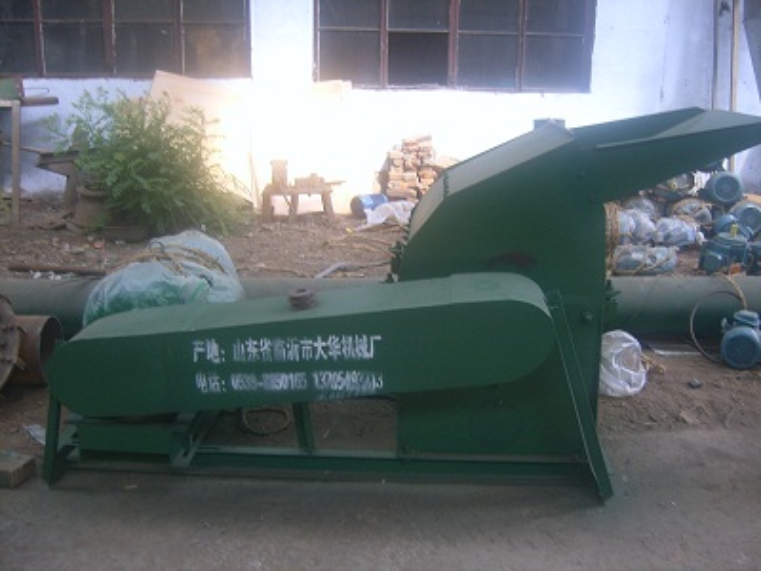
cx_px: 380
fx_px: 769
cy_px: 286
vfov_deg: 40.7
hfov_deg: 52.6
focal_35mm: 35
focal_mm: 5.8
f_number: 2.8
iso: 50
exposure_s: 1/45
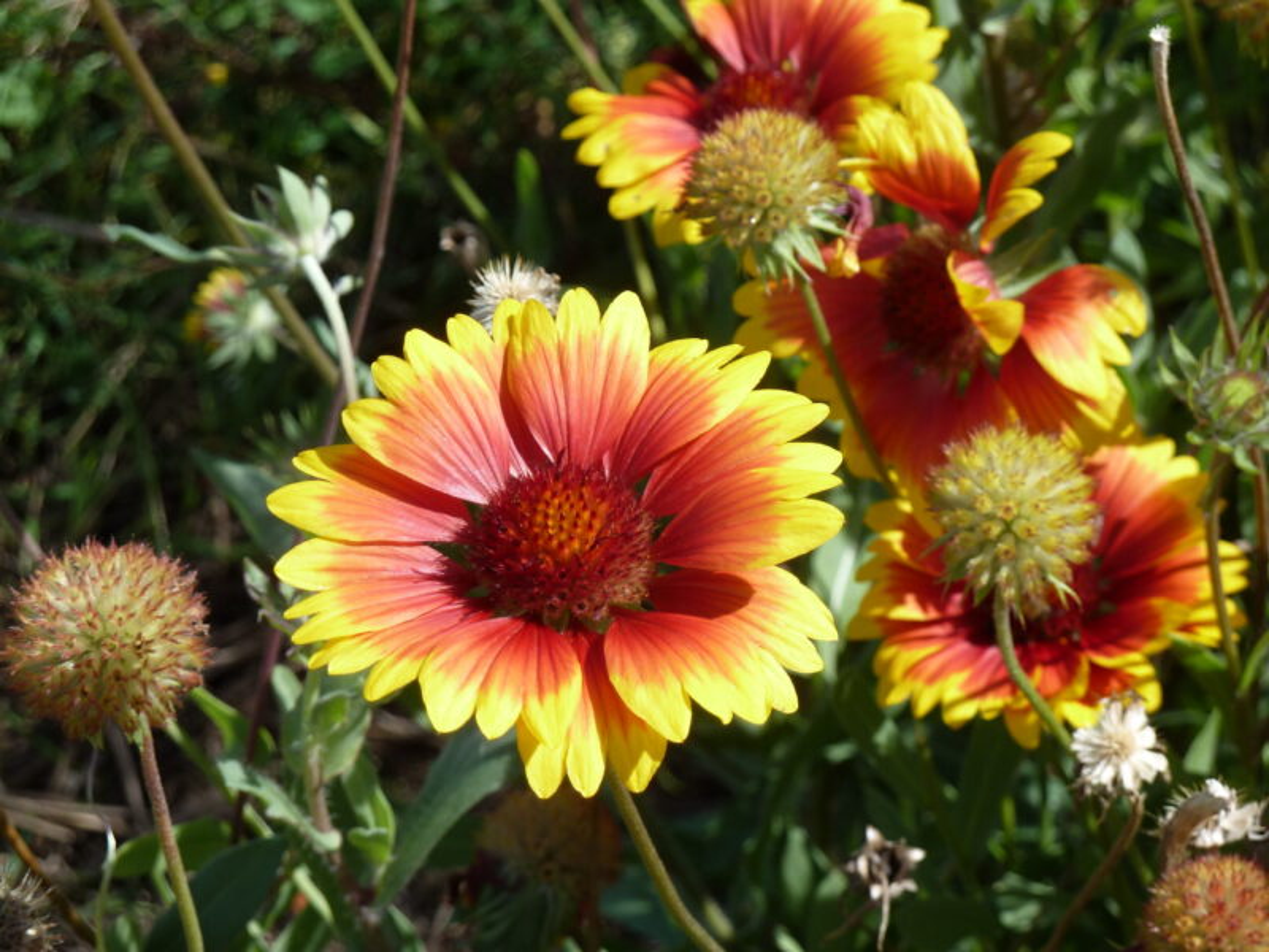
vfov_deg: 13.3
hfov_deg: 17.7
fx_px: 4069
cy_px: 476
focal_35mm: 111
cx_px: 634
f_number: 4.4
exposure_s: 1/320
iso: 80
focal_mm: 18.2
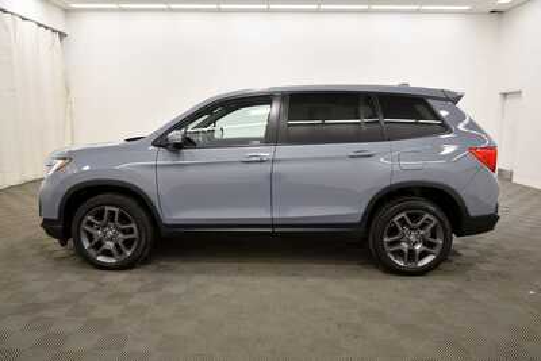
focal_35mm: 25
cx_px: 270
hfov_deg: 71.5
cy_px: 180
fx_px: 376
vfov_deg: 51.3
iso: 900
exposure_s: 1/125
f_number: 5.3
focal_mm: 17
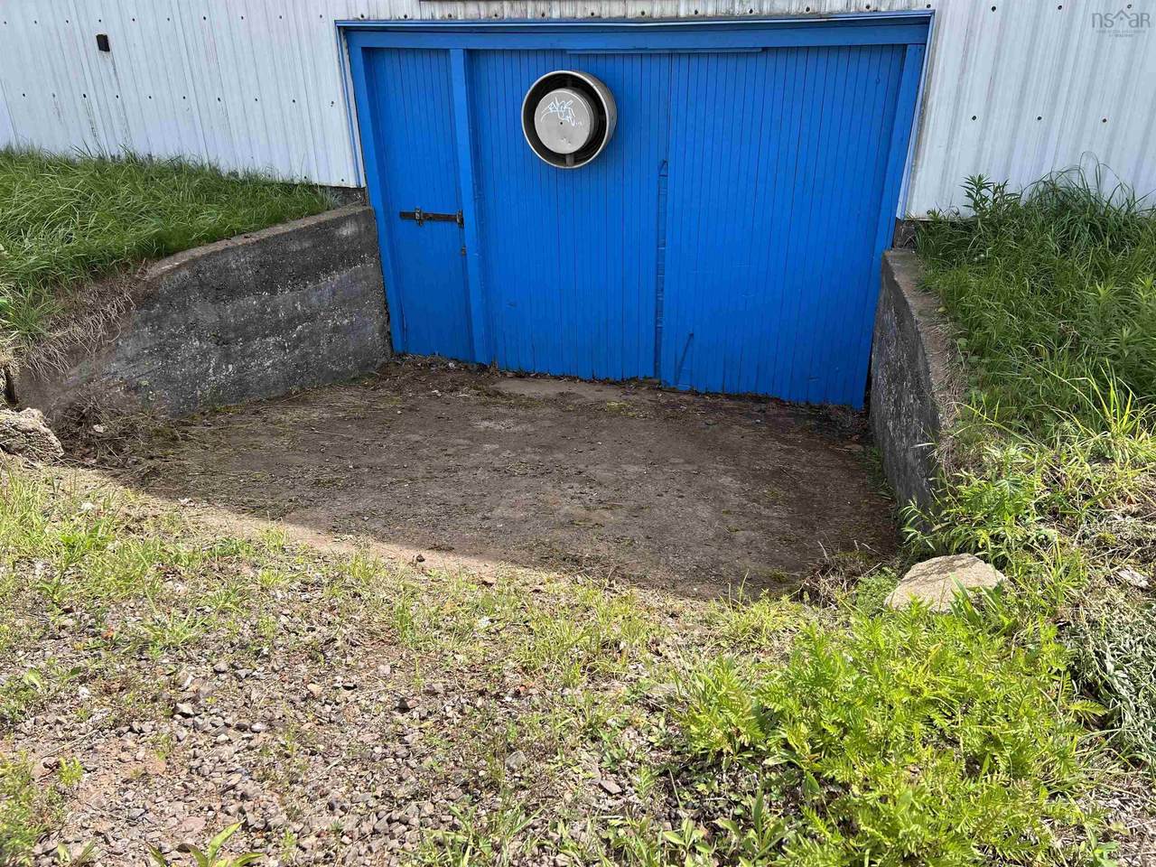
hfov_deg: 67.3
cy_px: 434
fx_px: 868
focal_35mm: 26
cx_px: 578
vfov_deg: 53.1
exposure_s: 1/1377
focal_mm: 5.7
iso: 50
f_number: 1.5
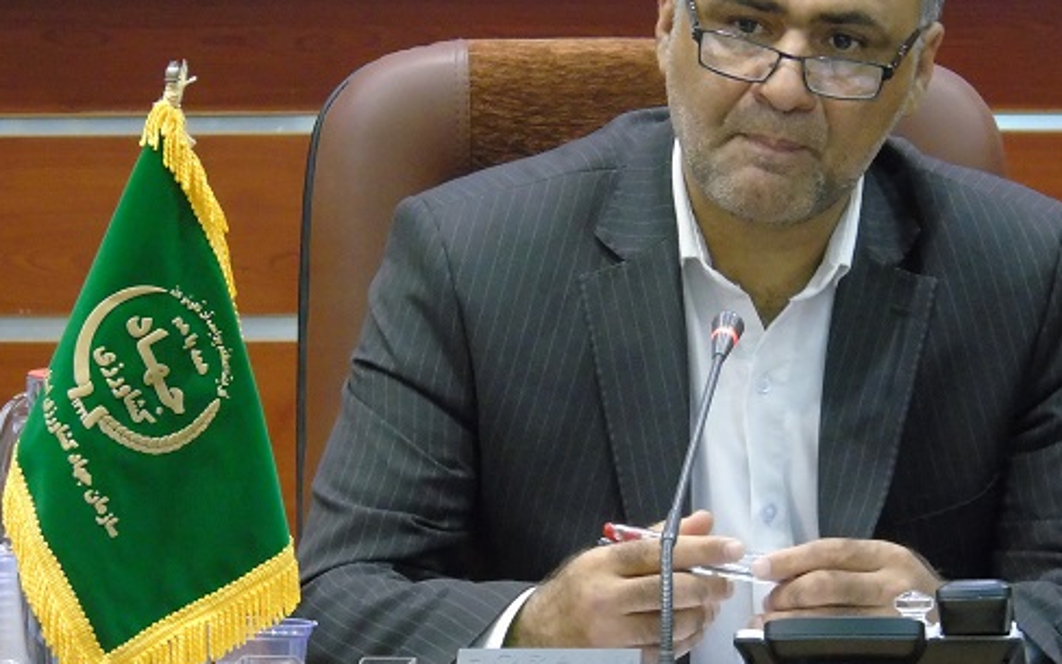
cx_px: 590
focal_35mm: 473
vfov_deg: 2.8
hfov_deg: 4.4
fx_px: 13690
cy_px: 303
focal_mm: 65
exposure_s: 1/10
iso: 800
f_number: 5.2
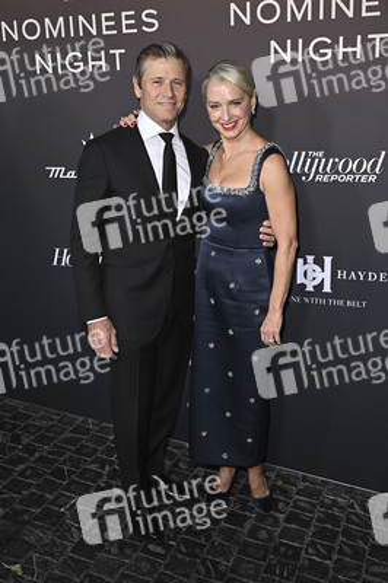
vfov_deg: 54.5
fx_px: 567
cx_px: 194
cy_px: 292
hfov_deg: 37.8
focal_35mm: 35
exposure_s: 1/320
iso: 2000
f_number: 5.6
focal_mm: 35
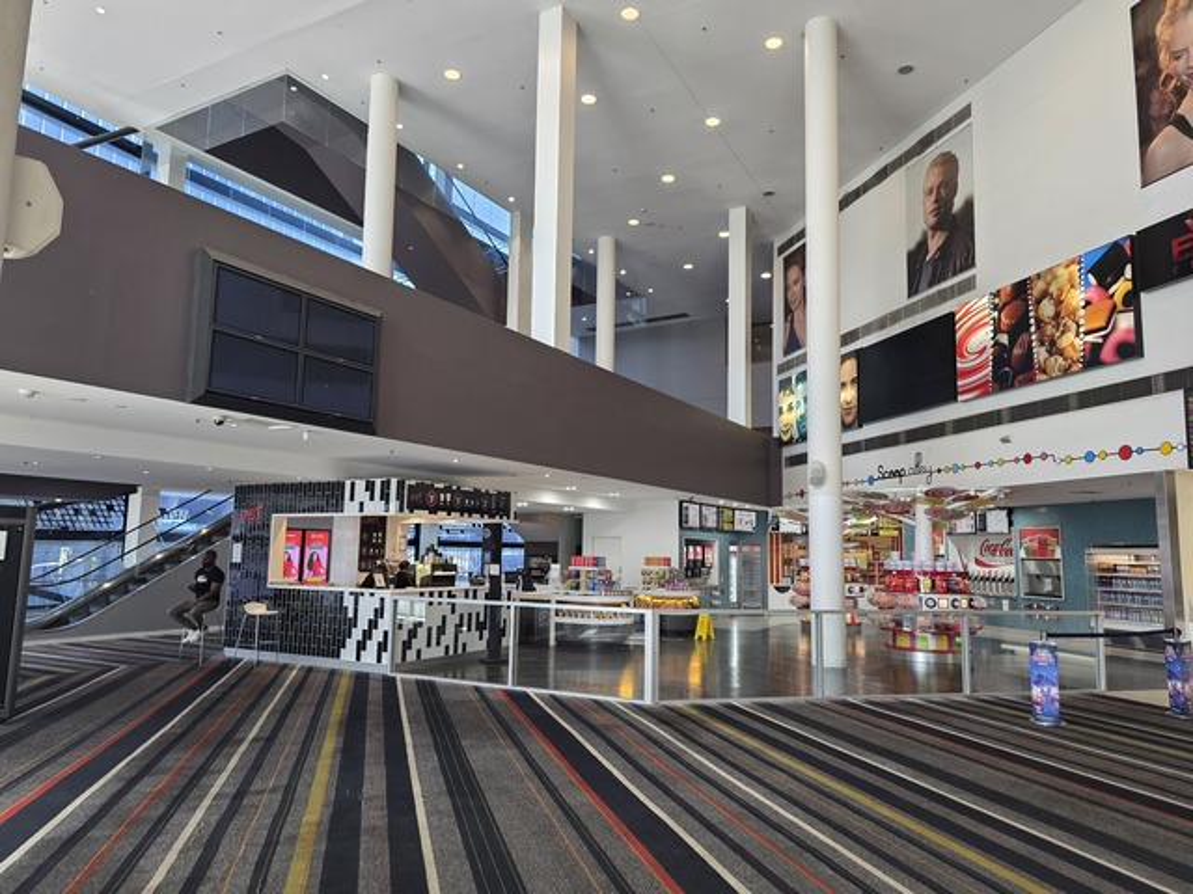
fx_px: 793
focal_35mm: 23
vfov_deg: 58.9
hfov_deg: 73.9
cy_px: 447
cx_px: 596
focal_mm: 6.3
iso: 160
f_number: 1.7
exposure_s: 1/100
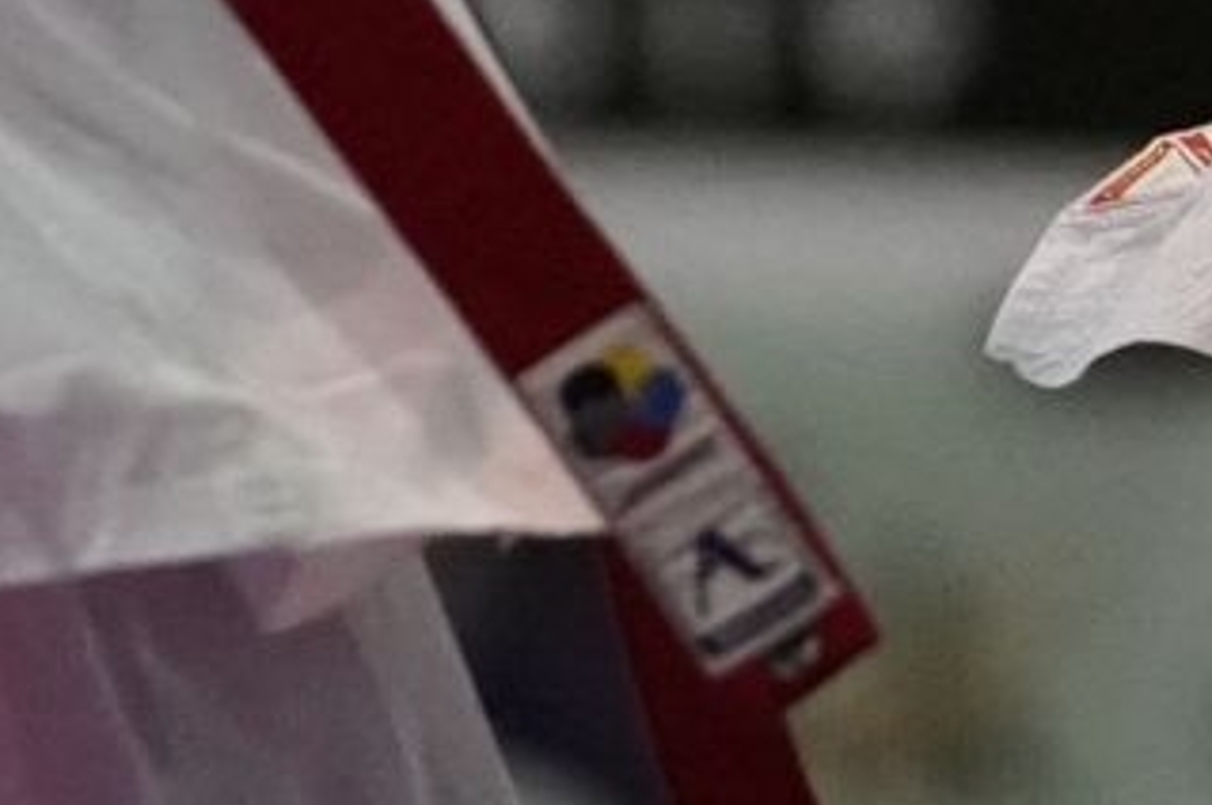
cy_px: -896
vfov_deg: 0.8
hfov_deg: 1.2
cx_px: 1774
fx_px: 57006
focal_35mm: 1695
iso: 6400
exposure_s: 1/800
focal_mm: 200
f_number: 2.8
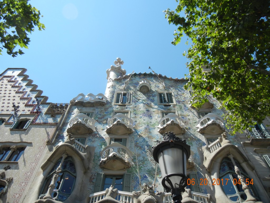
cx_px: 135
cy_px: 102
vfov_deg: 46.8
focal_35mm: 30
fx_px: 234
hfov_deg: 60.0
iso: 160
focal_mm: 5.4
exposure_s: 1/290
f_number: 7
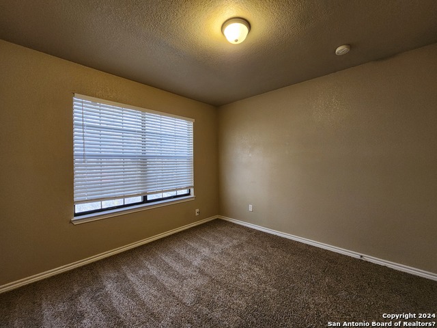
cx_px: 218
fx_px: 164
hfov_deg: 106.2
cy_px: 164
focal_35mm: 13
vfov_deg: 89.9
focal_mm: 2.2
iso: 320
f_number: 2.2
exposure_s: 1/40
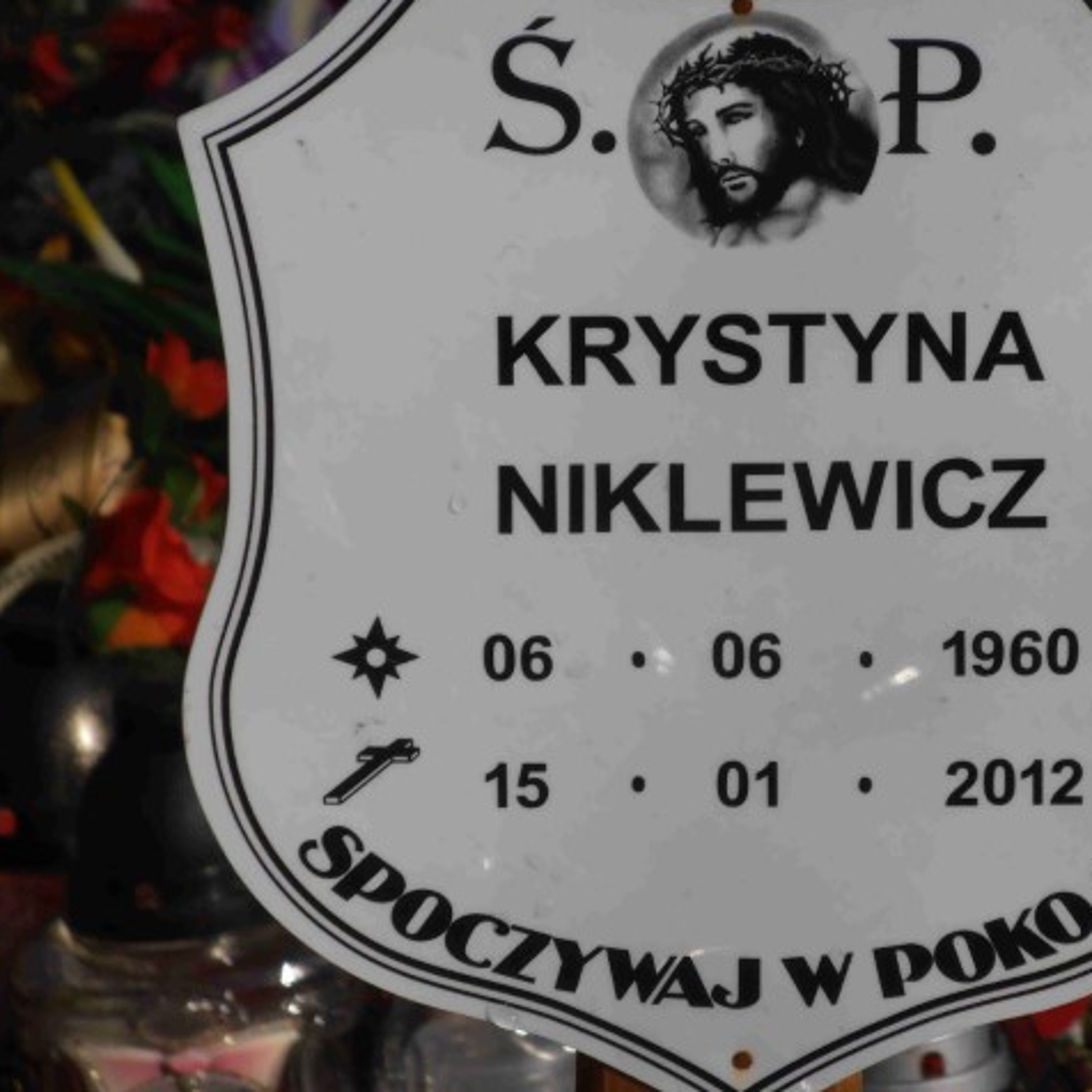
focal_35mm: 285
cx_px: 704
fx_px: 10172
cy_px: 544
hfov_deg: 6.1
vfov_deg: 6.1
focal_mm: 42.54
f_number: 5.7
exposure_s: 1/1250
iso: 80
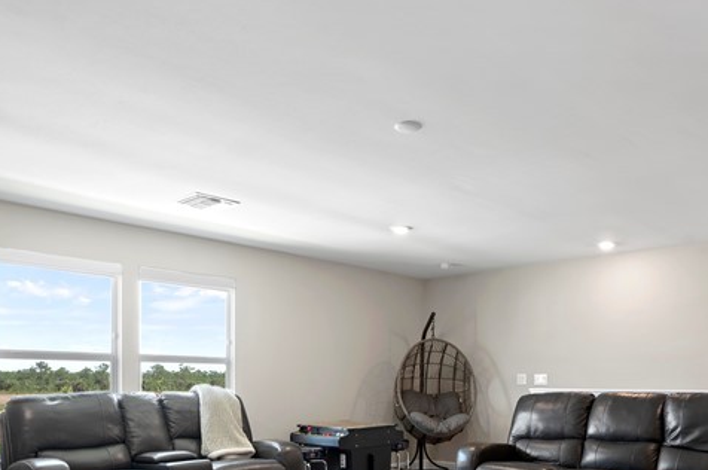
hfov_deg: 58.1
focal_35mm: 32
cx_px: 438
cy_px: 380
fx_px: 628
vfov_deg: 39.3
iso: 320
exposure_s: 1/2.5
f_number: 9
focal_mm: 14
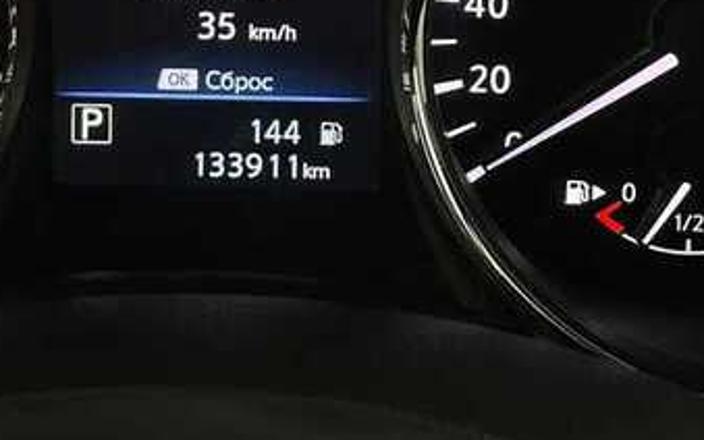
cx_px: 206
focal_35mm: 135
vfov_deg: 9.6
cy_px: -28
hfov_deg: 15.4
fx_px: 2591
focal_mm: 6.86
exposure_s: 1/50
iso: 200
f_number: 1.78
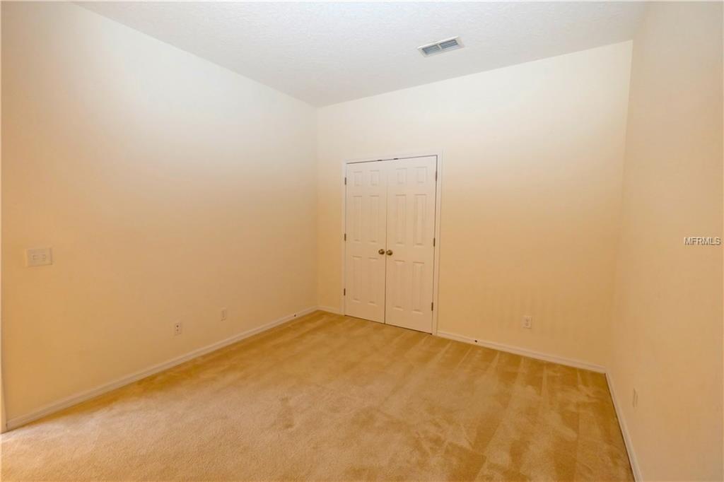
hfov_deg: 100.4
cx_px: 362
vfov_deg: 77.3
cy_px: 241
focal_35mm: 15
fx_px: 302
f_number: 4
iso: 3200
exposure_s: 1/25
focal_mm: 10
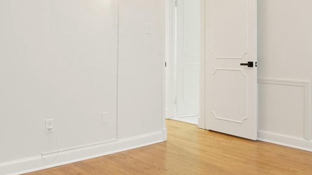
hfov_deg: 51.6
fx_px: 323
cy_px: 48
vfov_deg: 30.0
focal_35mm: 39
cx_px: 152
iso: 1250
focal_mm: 16
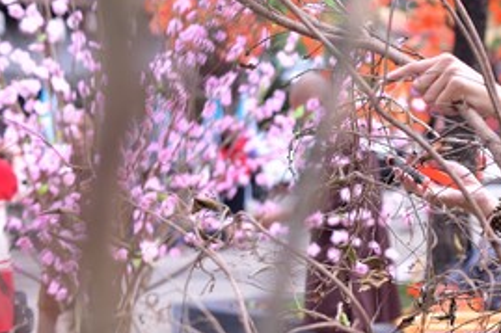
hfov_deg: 16.3
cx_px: 598
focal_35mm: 121
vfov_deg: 11.3
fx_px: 1683
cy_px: 206
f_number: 3.5
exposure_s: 1/200
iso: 100
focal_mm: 50
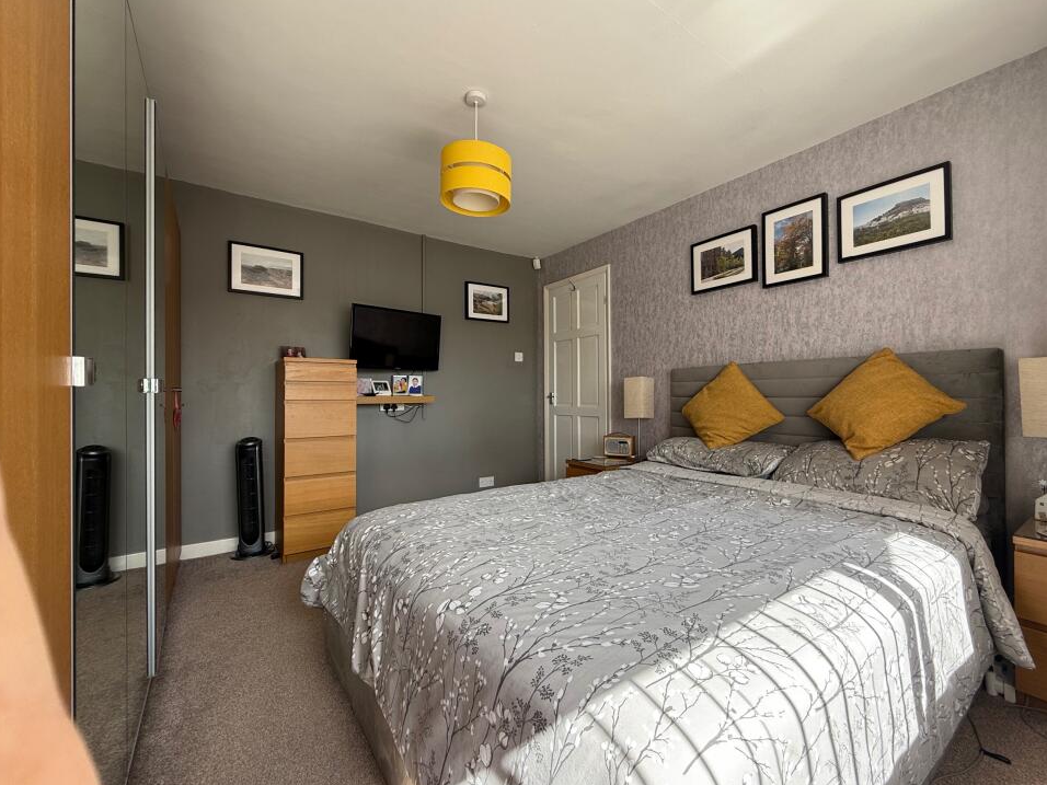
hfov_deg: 98.1
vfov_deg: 81.7
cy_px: 392
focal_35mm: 15
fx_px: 454
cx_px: 550
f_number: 2.2
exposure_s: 1/99
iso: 40
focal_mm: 2.22
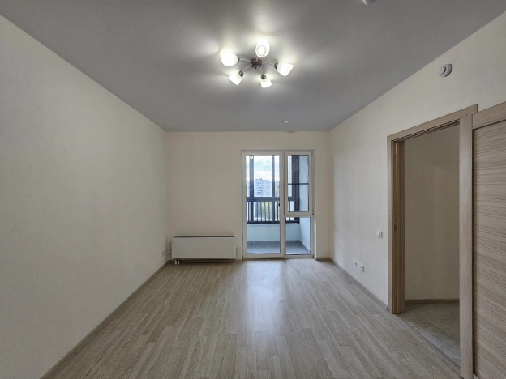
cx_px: 253
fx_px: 190
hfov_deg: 106.2
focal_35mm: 13
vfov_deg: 89.9
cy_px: 190
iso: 100
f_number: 2.2
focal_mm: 2.2
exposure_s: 1/70.8
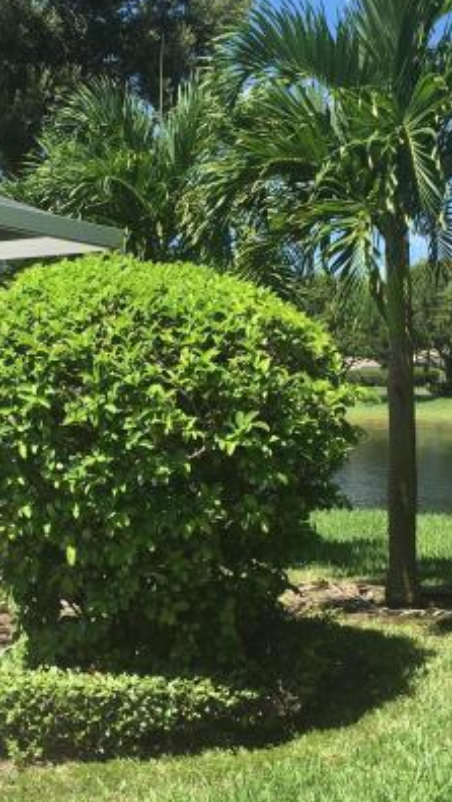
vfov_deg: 40.6
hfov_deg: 23.3
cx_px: 120
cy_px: 397
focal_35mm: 51
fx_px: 1086
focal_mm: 4.15
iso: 25
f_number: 2.2
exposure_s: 1/818
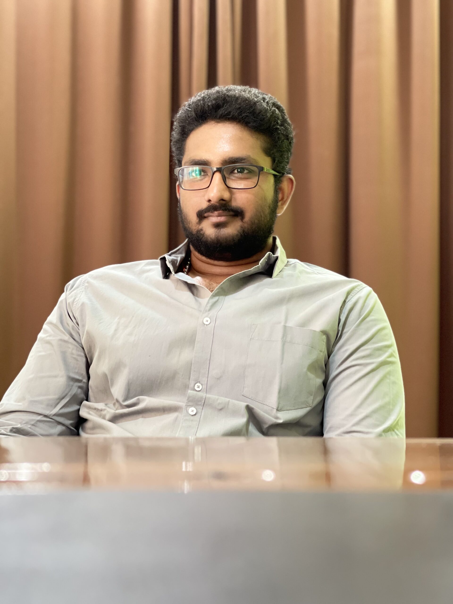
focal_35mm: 64
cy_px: 302
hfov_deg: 22.9
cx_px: 226
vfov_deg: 30.3
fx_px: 1117
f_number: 2.2
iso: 400
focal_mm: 7.5
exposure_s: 1/25
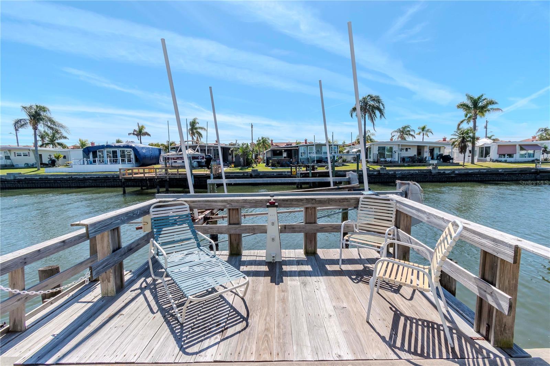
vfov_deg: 77.3
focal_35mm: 15
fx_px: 229
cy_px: 183
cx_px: 275
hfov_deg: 100.4
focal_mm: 10
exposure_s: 1/2000
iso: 500
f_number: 7.1
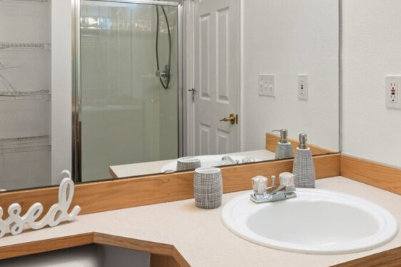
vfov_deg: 37.1
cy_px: 74
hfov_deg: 54.4
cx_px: 220
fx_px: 390
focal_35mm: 35
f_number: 8
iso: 200
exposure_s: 1/4
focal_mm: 14
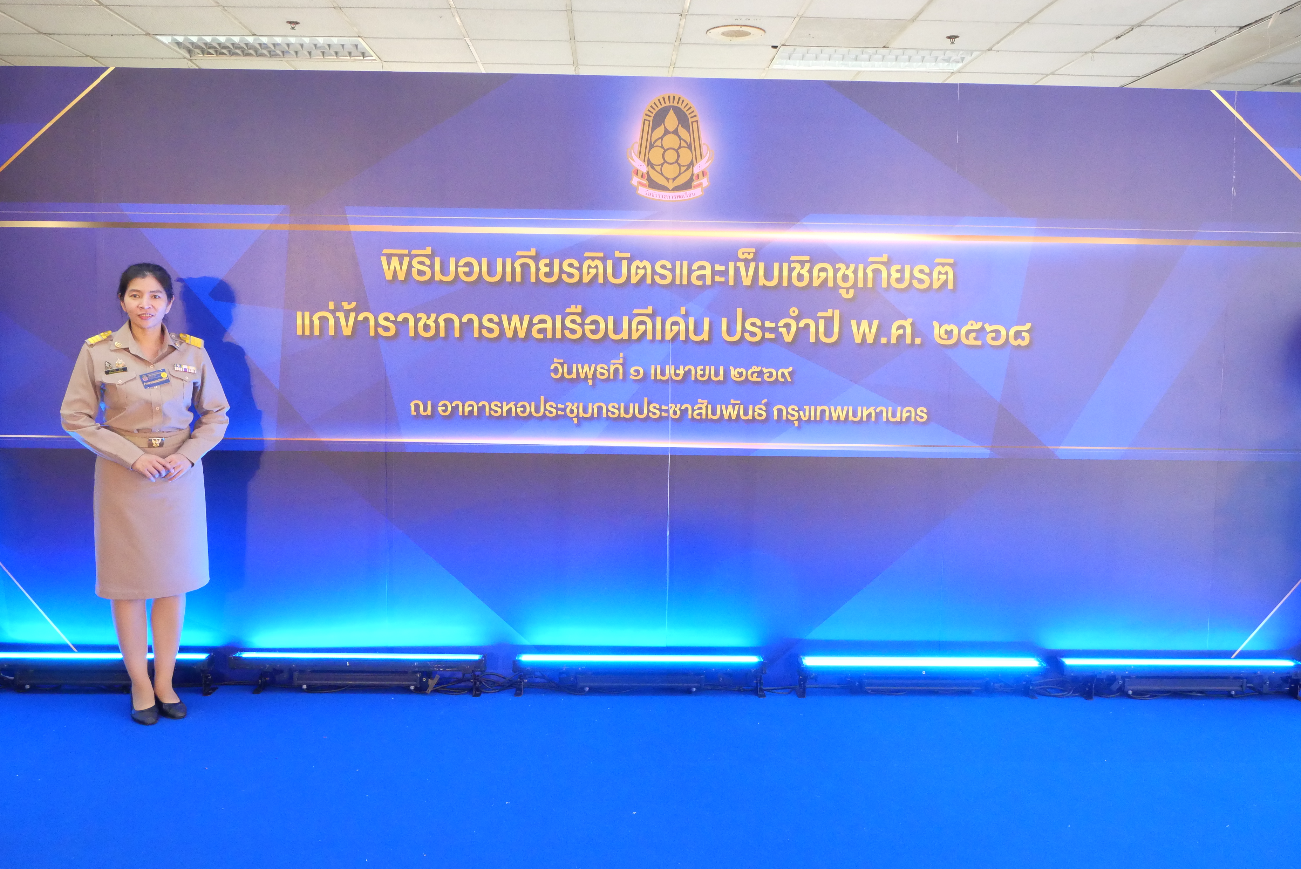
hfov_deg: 60.3
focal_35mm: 31
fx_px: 1121
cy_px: 434
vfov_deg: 42.4
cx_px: 650
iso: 3200
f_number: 7.1
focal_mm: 15
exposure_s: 1/80
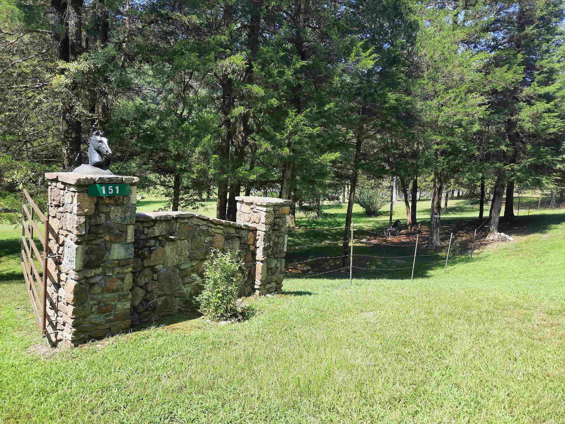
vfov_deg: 54.9
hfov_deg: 69.4
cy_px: 212
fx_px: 408
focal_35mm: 25
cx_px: 282
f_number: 2
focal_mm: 4.6
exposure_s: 1/347
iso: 32
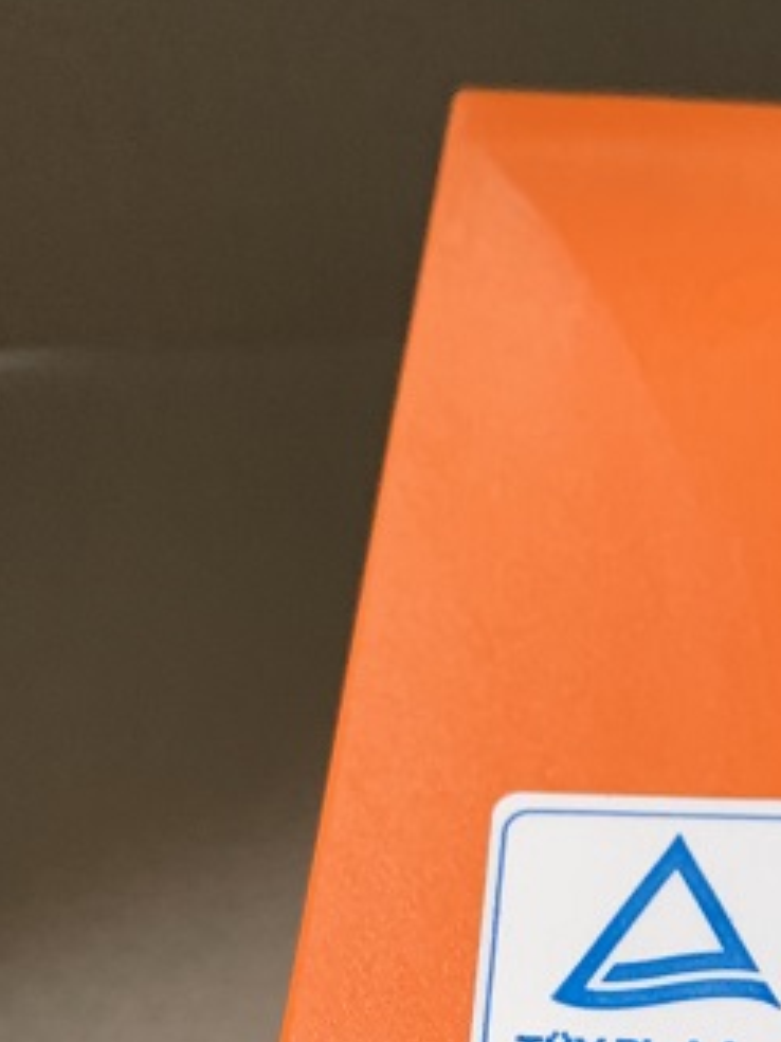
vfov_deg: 27.9
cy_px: 1107
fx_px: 1925
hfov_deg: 22.0
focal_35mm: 64
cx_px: 792
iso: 400
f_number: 1.8
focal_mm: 4.25
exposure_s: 1/40
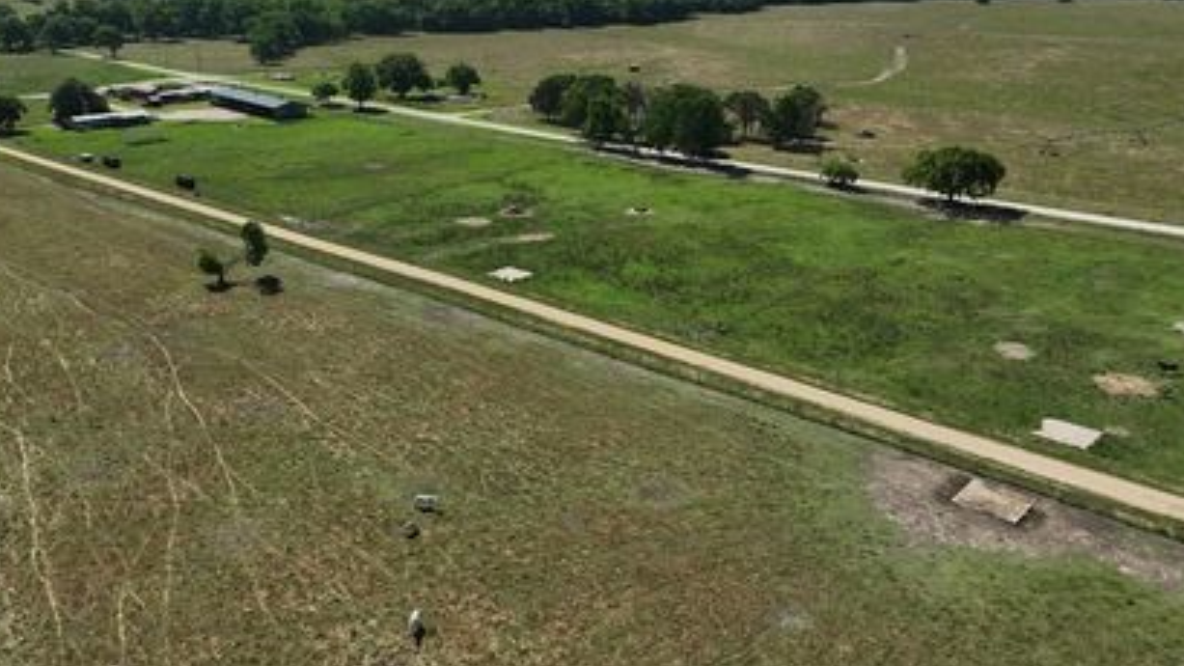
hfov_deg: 60.7
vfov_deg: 36.2
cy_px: 207
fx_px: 1005
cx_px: 498
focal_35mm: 32
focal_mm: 12.29
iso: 150
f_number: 2.8
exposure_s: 1/3200
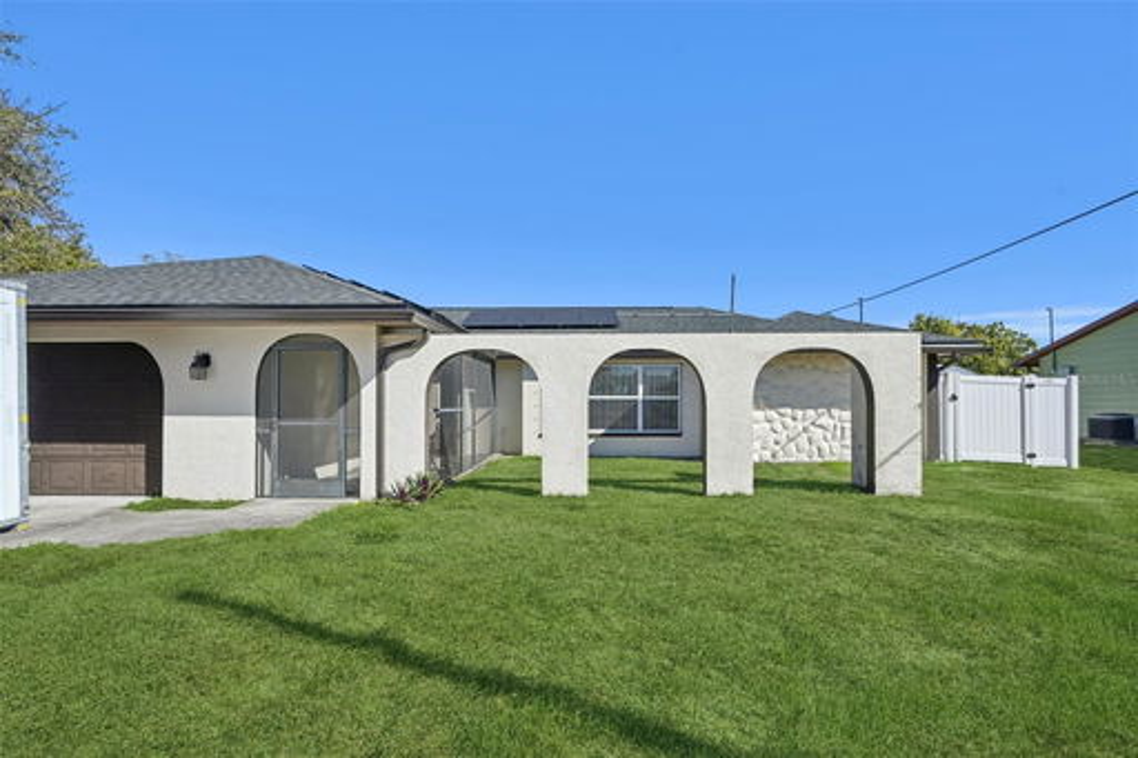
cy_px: 379
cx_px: 569
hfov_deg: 96.8
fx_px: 506
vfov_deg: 73.7
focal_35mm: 16
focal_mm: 16
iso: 400
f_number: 8
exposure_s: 1/1600
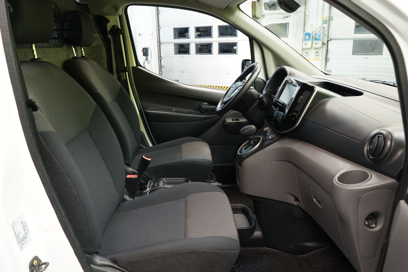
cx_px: 204
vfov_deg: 46.4
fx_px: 317
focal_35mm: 28
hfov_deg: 65.5
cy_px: 136
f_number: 6.3
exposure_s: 1/8
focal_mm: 28
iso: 800
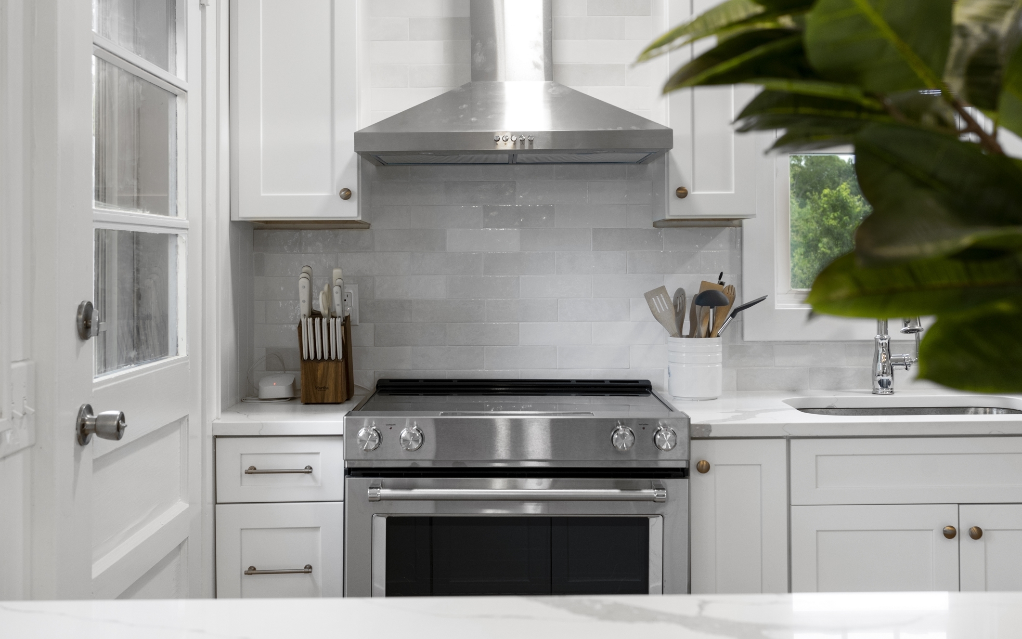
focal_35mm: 42
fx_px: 1170
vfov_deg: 30.5
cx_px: 525
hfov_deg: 47.2
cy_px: 289
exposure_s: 1/40
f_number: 5.6
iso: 640
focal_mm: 35
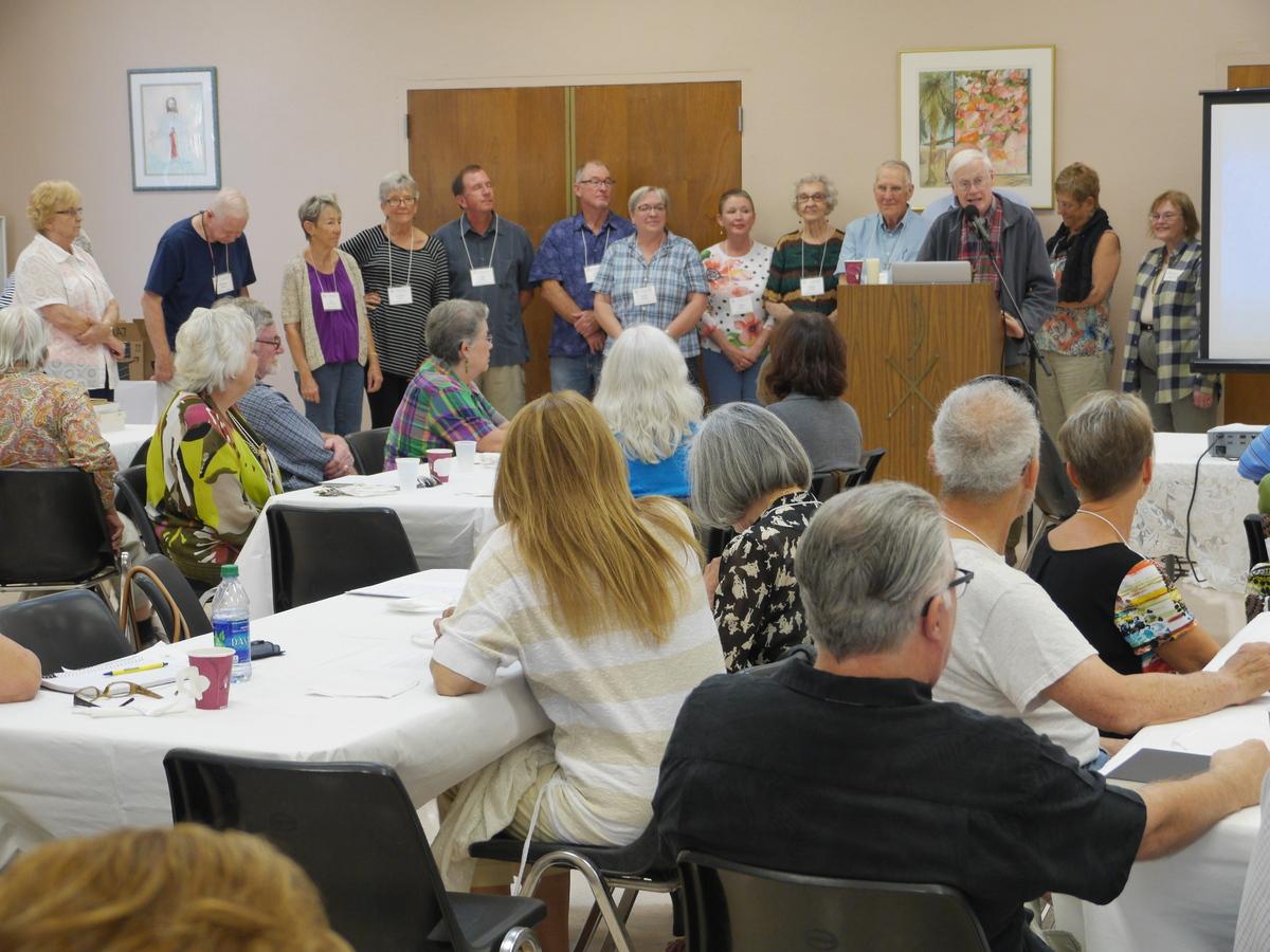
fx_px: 2348
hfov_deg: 30.3
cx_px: 635
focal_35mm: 64
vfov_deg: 22.9
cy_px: 476
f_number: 5
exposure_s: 1/50
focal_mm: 32
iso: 800
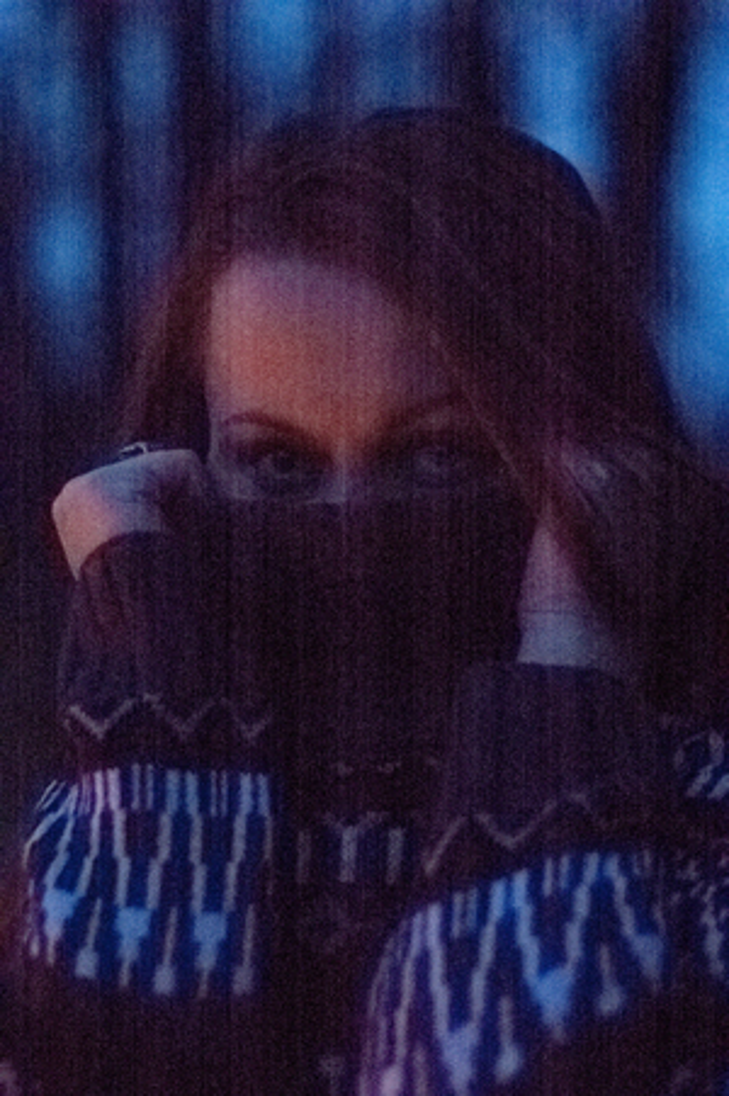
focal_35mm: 75
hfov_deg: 18.2
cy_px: 548
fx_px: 2281
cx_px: 364
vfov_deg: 27.0
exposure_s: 1/60
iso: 800
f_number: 1.8
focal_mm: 50
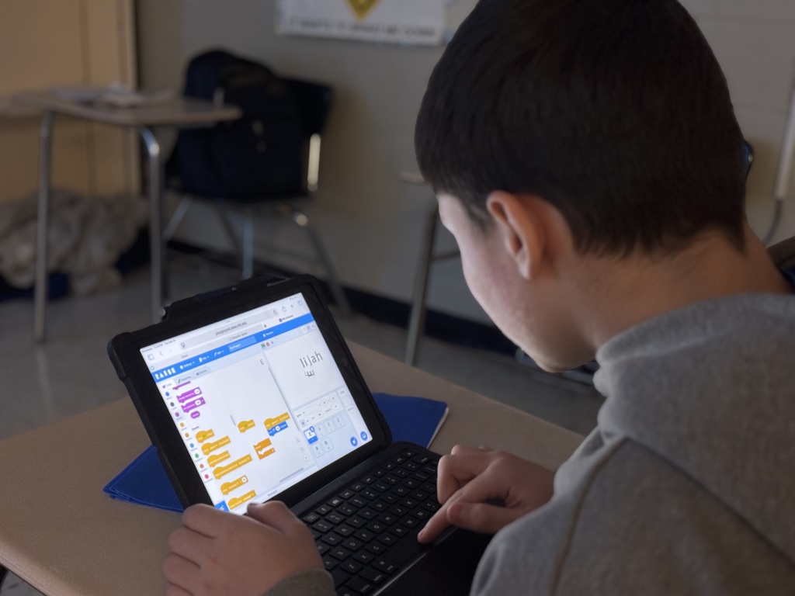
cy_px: 298
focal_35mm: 48
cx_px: 398
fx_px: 1102
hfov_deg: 39.7
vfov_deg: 30.3
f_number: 1.78
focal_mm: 6.76
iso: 160
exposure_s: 1/60
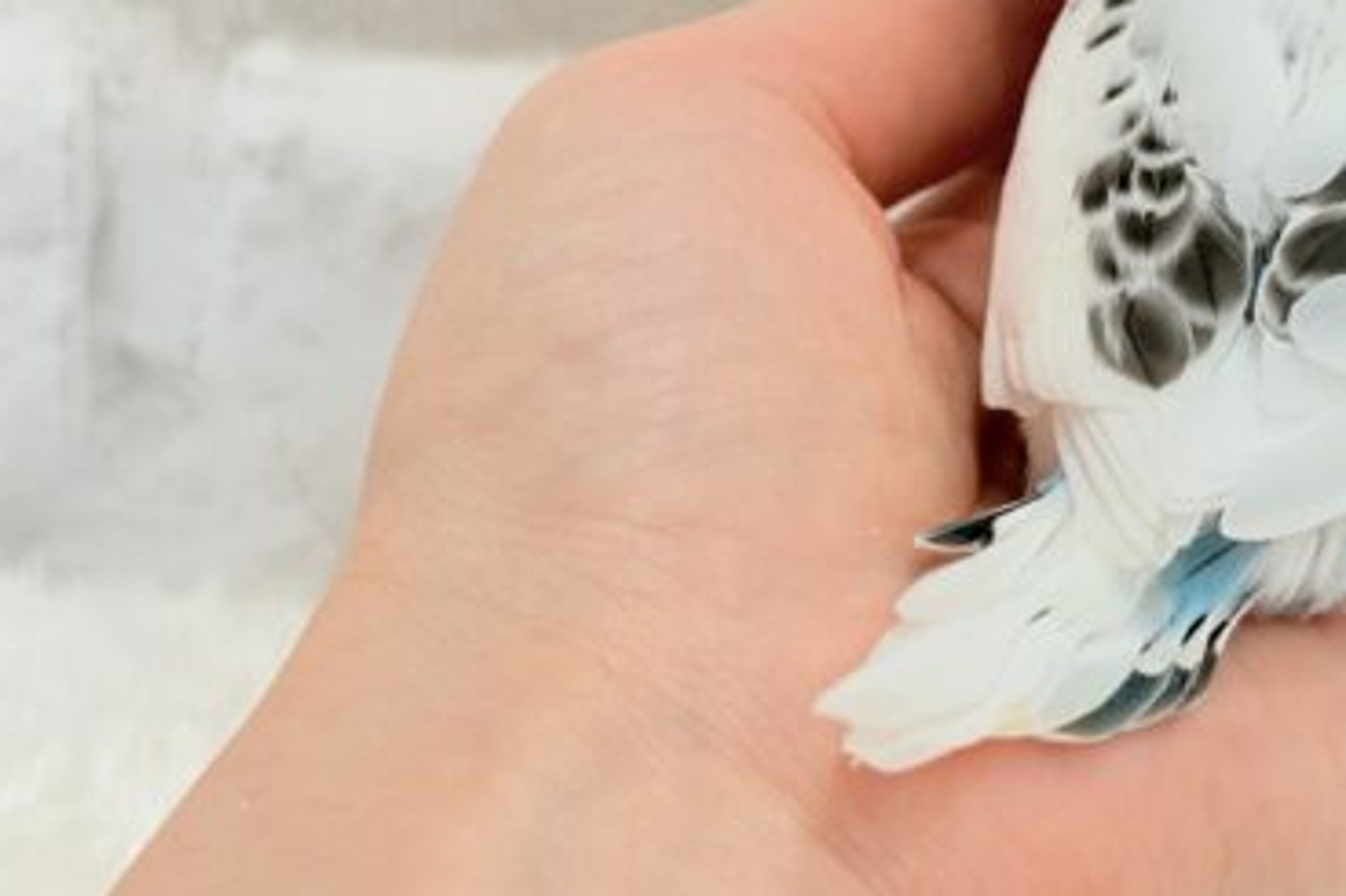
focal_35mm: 94
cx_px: 1148
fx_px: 3513
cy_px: 146
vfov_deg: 14.4
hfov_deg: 21.3
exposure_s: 1/100
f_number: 1.6
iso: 64
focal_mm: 5.96
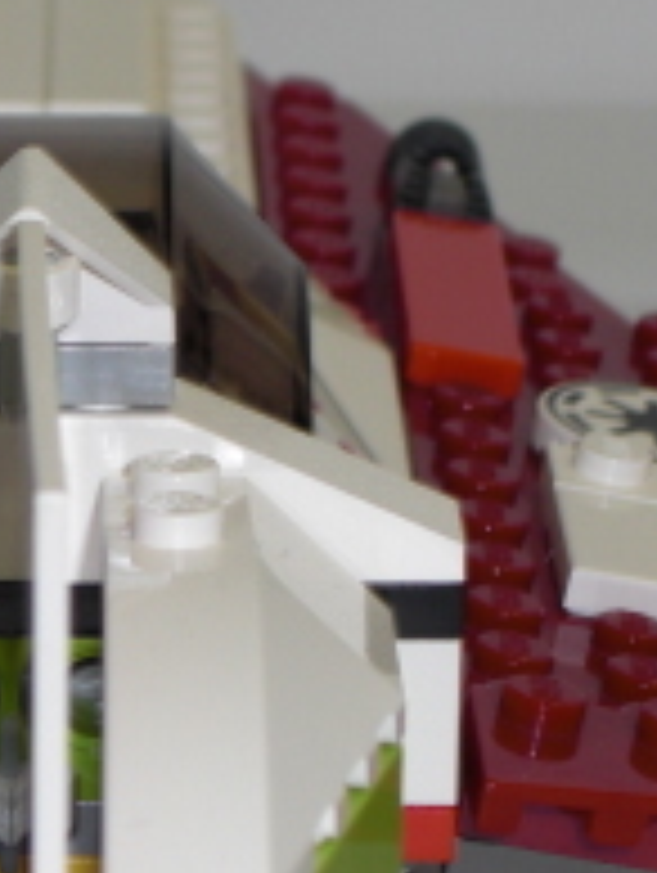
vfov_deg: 8.1
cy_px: 459
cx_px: -72
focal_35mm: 244
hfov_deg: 6.1
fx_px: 6161
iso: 50
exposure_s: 1/60
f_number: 4.2
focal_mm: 13.1
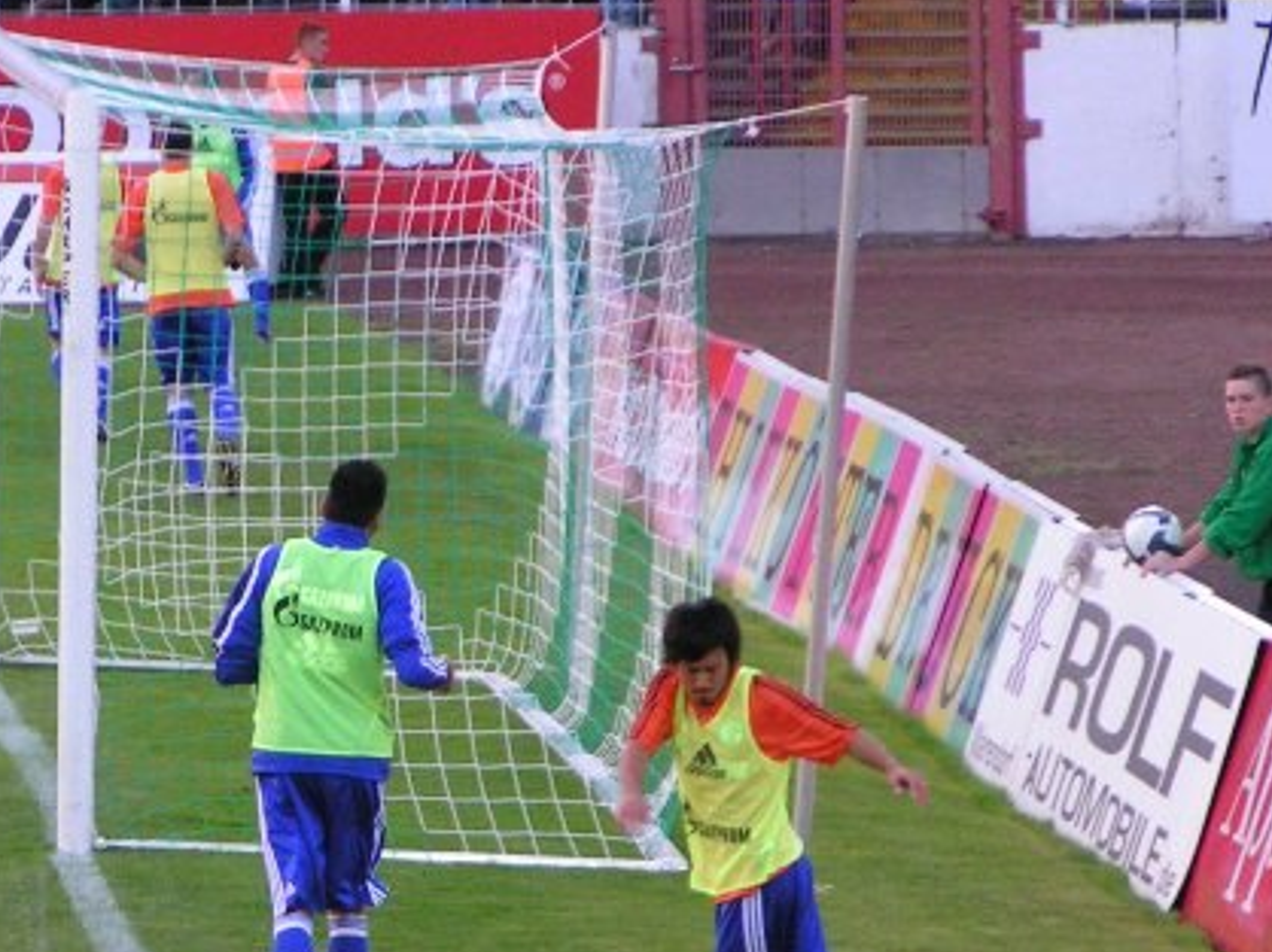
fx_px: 13221
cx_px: 204
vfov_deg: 4.1
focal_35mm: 360
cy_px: 648
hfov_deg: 5.5
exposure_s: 1/160
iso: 200
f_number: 3.5
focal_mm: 28.8
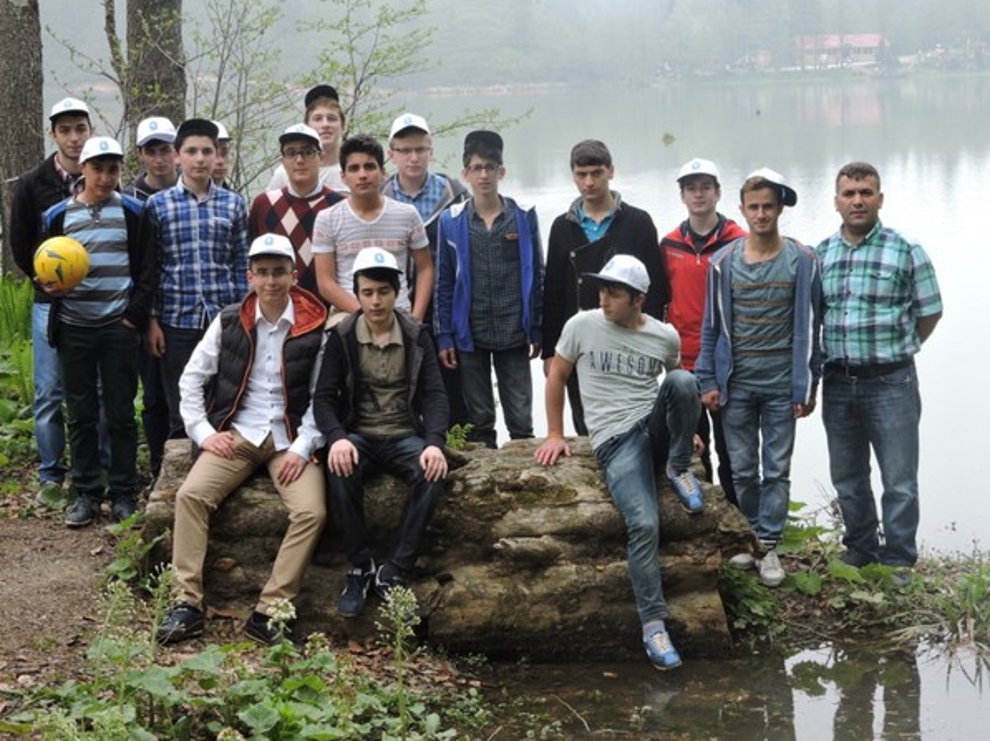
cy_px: 366
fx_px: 2087
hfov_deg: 26.7
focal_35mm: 73
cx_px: 526
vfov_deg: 20.1
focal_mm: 11.6
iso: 100
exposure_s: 1/200
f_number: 4.2
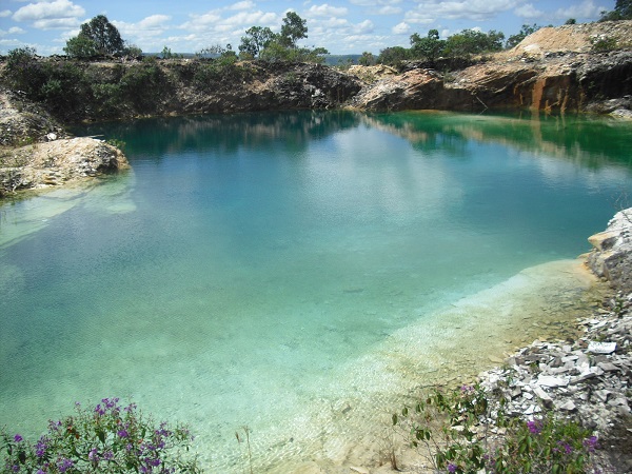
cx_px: 316
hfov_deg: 49.0
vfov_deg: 37.7
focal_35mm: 38
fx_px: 694
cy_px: 237
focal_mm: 6.2
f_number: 5.6
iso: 64
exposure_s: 1/320
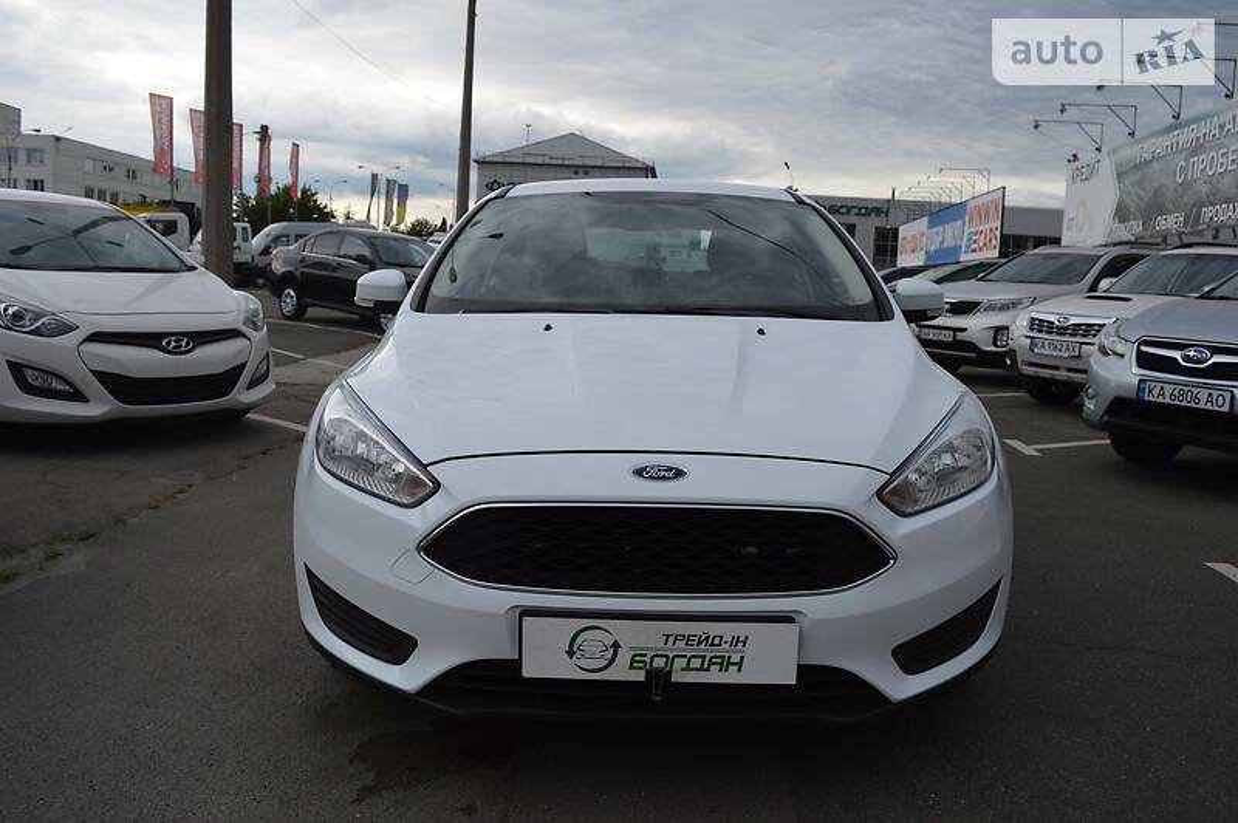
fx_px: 928
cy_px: 412
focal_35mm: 27
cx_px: 619
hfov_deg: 67.4
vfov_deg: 47.9
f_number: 7.1
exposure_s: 1/200
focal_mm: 18
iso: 100
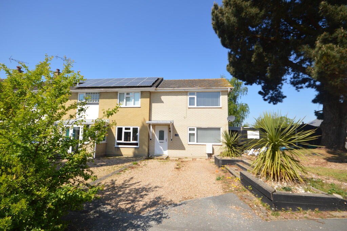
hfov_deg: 92.5
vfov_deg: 69.6
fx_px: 166
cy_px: 116
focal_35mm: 17
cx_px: 174
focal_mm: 11.5
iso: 100
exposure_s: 1/200
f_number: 9
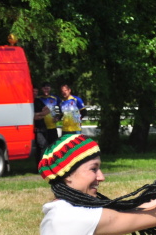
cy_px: 299
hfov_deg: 3.5
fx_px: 2581
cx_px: 121
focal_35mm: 396
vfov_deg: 5.2
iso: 320
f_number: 5.6
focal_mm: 62
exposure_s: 1/3200
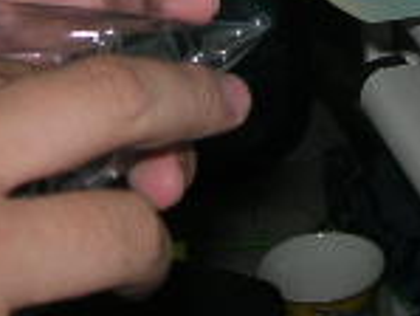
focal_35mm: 163
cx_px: 451
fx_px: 1979
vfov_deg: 8.9
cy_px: -178
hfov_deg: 11.9
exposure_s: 1/60.1
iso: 64
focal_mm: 7.8
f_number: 2.8
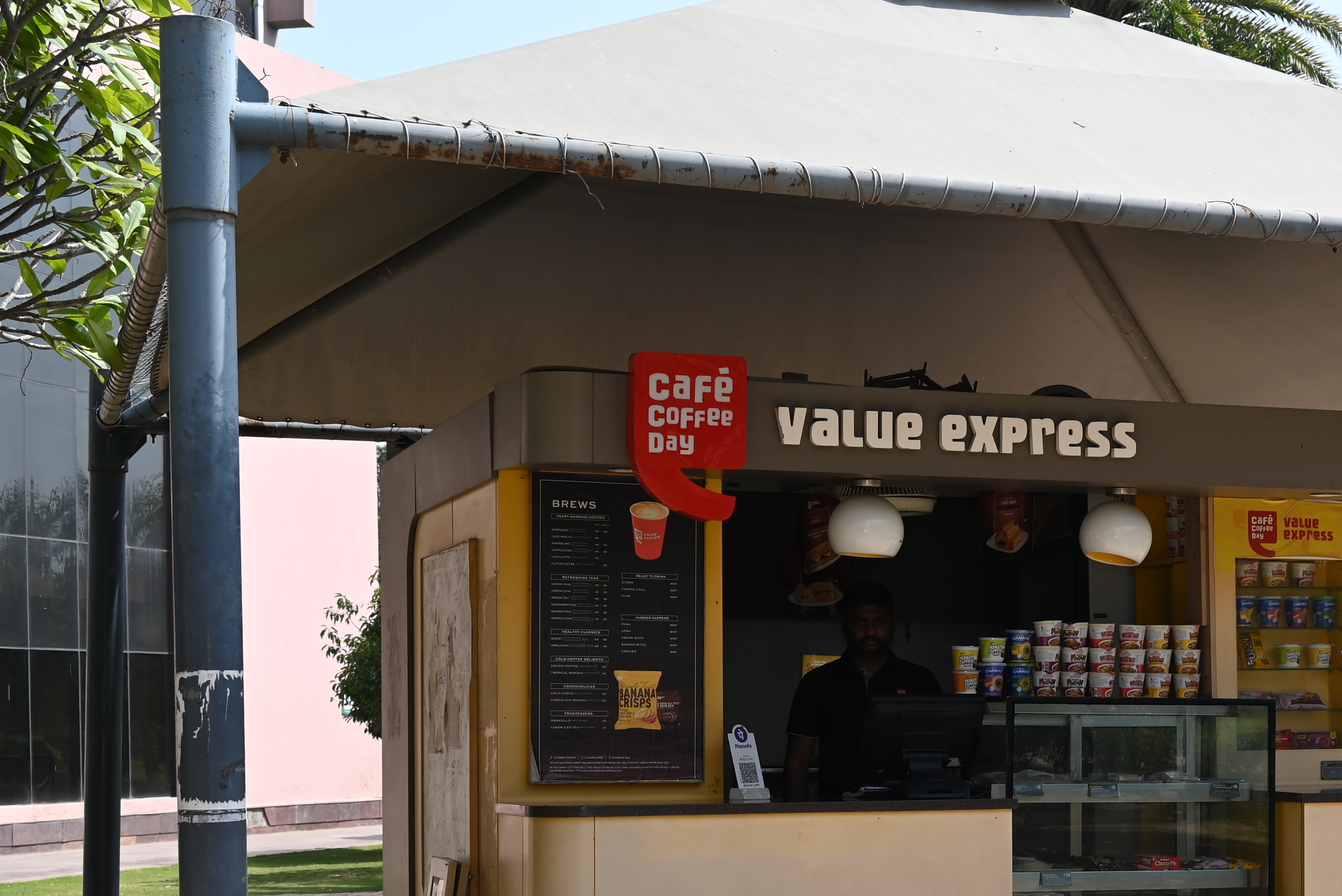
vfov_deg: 20.7
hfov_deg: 30.0
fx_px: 2425
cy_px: 685
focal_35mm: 65
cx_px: 1123
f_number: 7.1
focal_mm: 31.5
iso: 100
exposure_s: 1/200
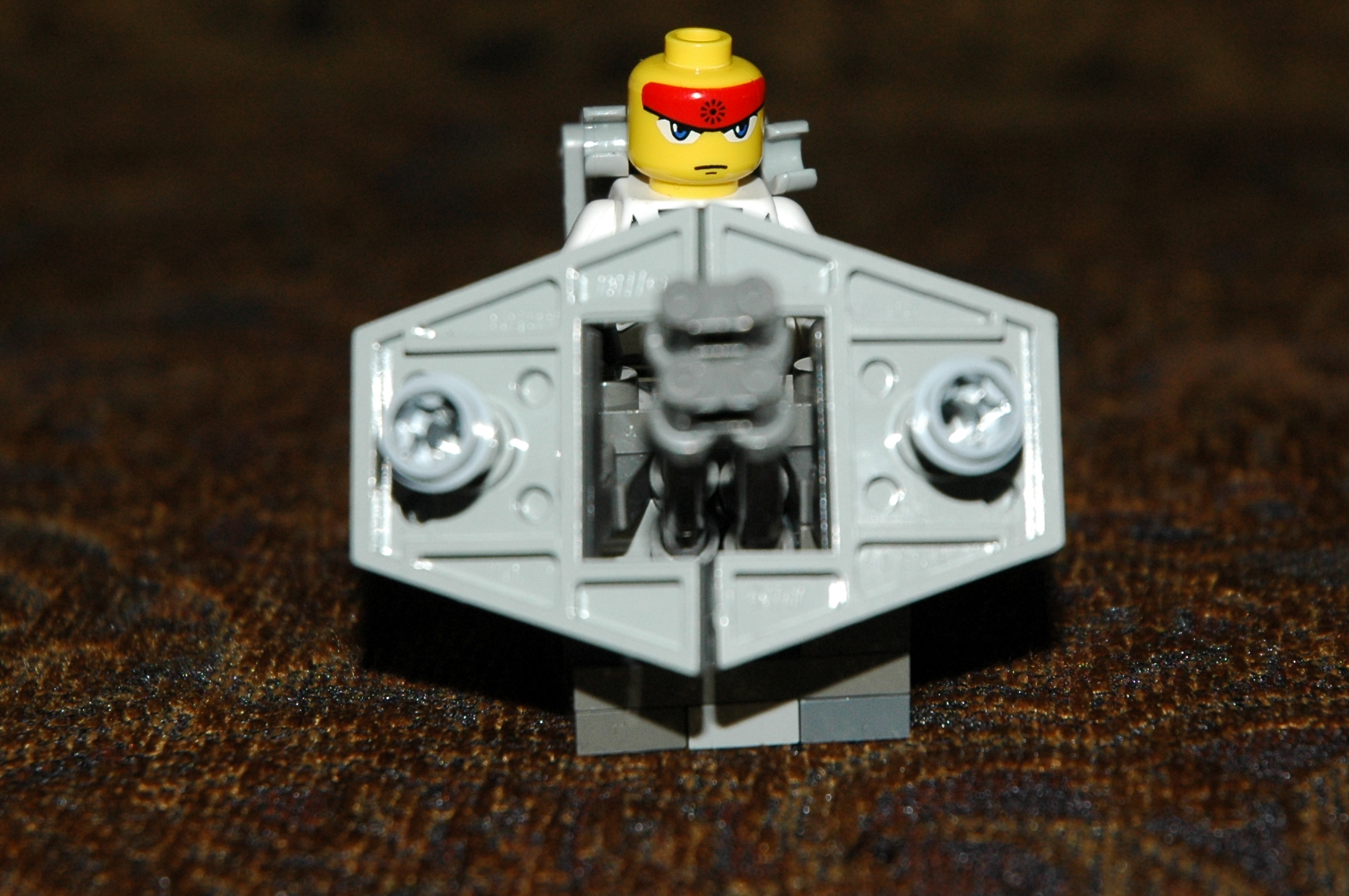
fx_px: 6626
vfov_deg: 7.7
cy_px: 193
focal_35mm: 177
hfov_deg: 11.6
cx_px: 780
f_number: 7.1
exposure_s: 1/125
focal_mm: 70
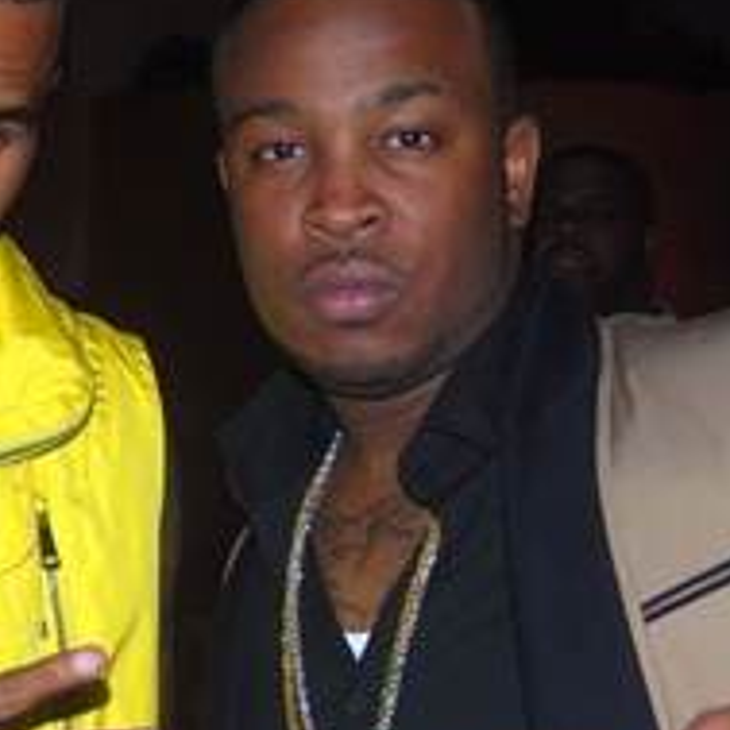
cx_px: 228
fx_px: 2123
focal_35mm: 89
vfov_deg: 19.4
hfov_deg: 19.4
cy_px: 560
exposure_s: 1/60
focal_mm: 22
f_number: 3.8
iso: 200
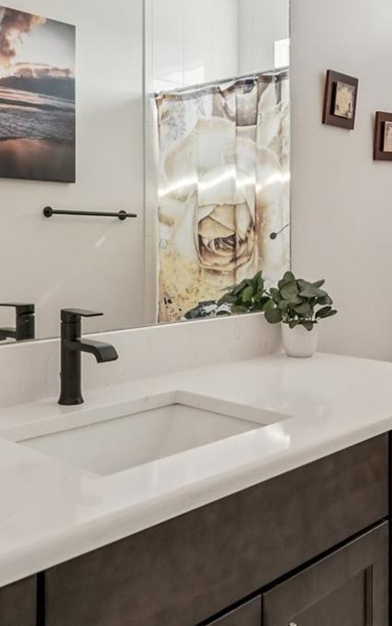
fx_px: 700
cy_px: 215
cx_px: 192
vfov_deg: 47.5
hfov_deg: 31.3
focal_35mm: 41
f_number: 8
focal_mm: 17
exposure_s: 1/50
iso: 400
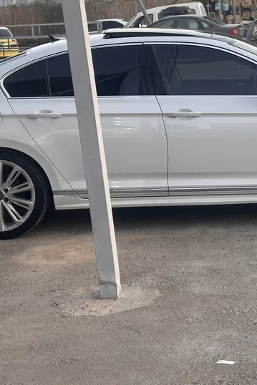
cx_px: 197
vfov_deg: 22.8
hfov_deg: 15.3
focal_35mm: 89
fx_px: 952
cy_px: 154
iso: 64
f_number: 1.78
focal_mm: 6.86
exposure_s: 1/328
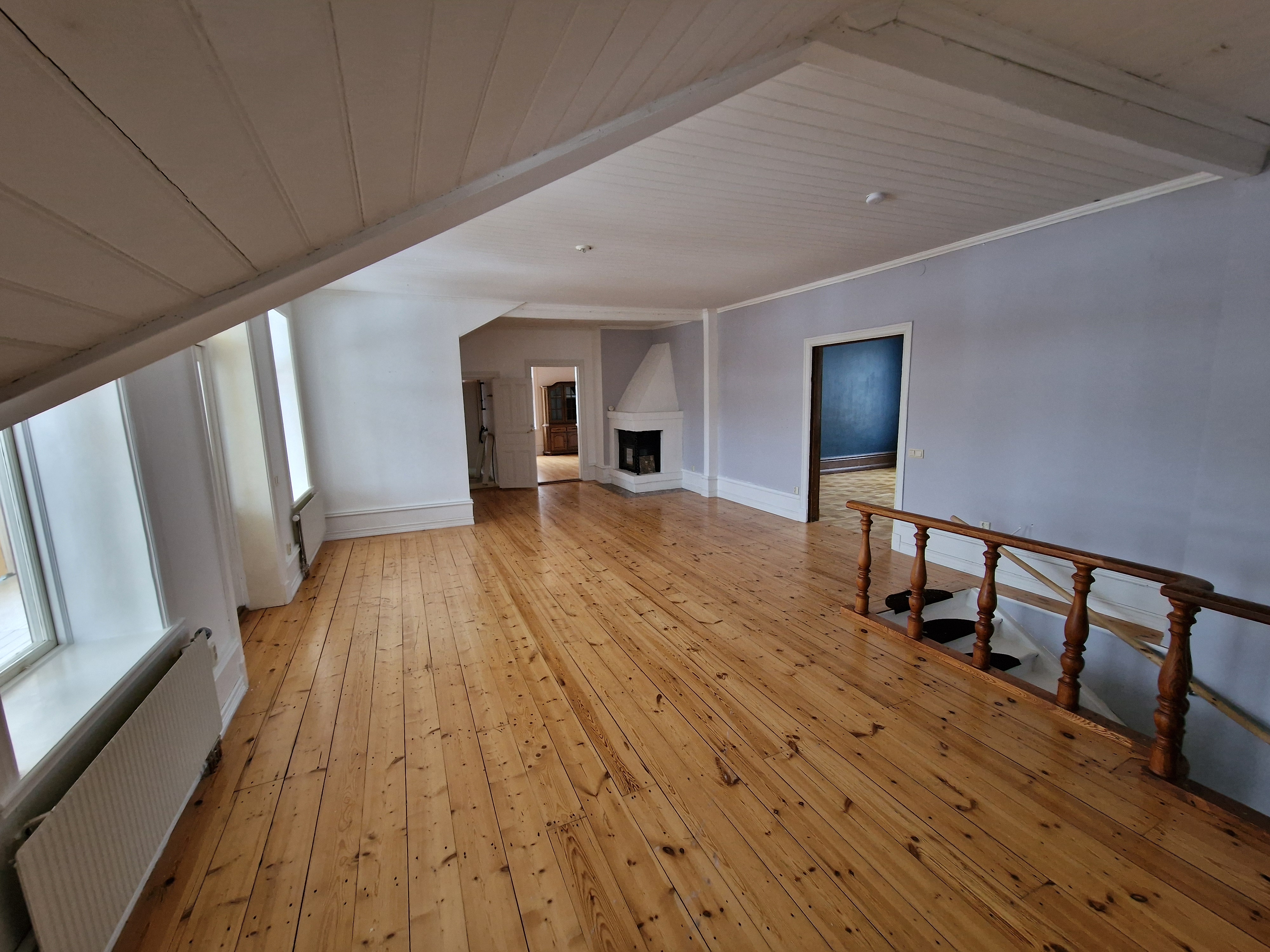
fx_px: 477
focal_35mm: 13
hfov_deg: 106.2
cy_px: 476
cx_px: 635
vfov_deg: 89.9
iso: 500
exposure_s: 1/33
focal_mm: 2.2
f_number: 2.2
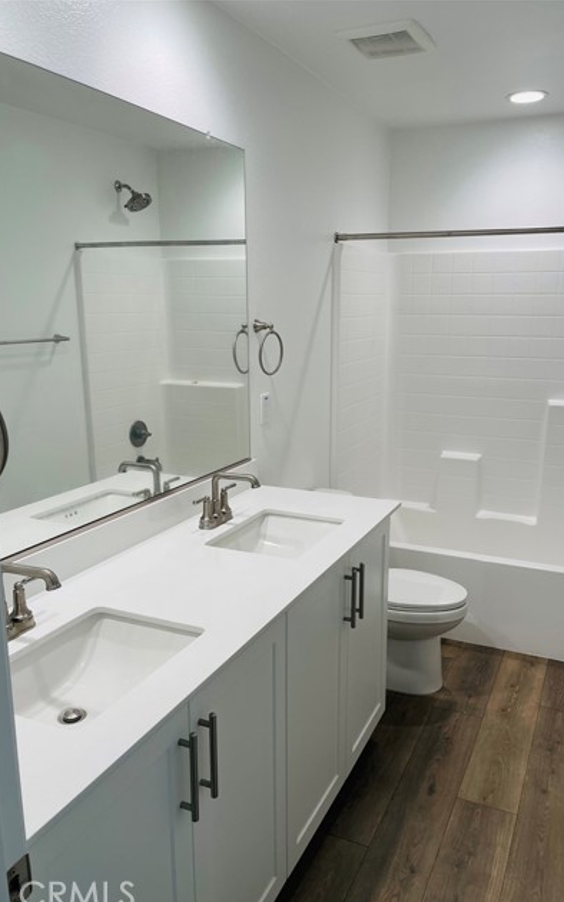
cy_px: 457
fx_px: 688
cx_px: 303
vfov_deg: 66.5
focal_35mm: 28
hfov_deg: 44.5
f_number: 1.6
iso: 32
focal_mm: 4.2
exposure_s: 1/128
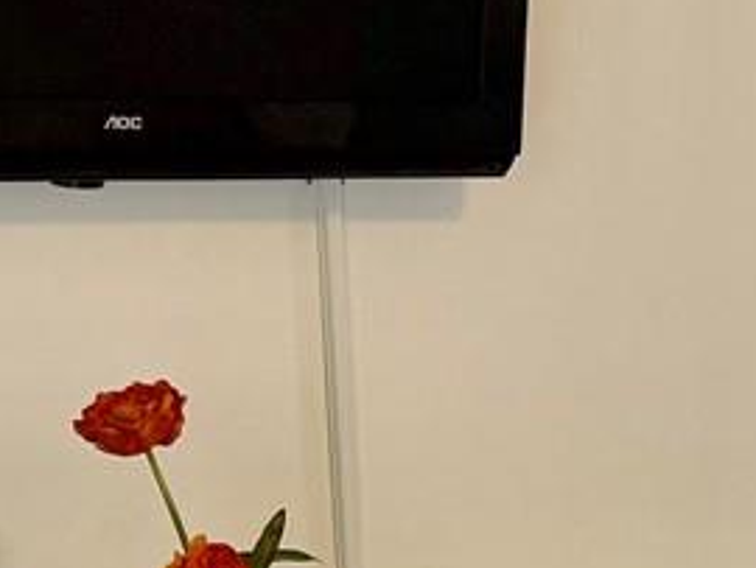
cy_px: 543
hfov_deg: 11.2
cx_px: 1918
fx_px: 3104
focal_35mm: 142
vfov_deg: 10.4
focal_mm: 6.76
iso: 200
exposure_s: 1/87
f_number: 1.78
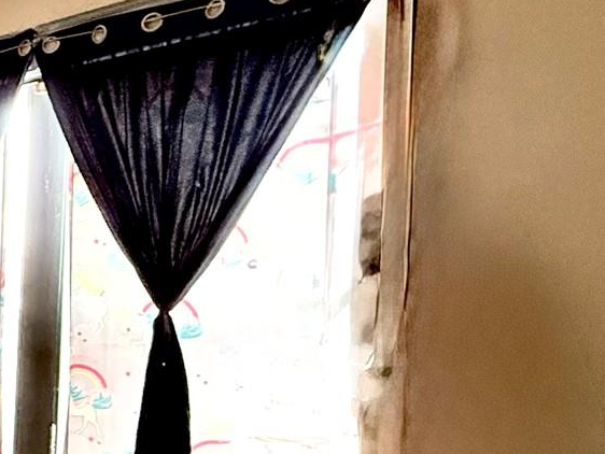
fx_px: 892
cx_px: -385
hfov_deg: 24.6
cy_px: 340
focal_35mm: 51
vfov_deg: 28.2
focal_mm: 2.22
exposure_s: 1/50
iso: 500
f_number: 2.2
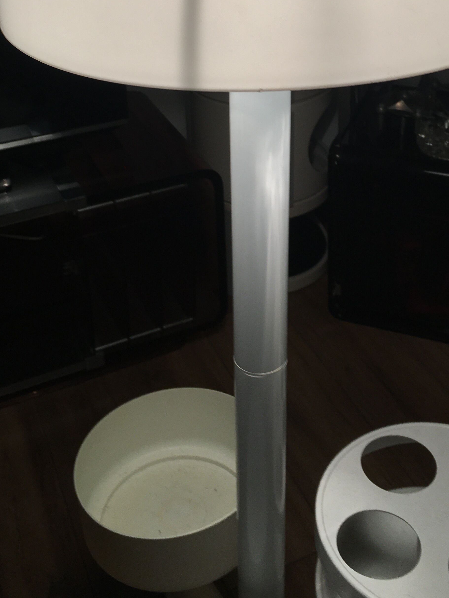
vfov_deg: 38.1
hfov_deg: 30.1
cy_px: 115
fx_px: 830
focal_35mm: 48
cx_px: 286
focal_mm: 4.15
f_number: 2.2
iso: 25
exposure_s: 1/50
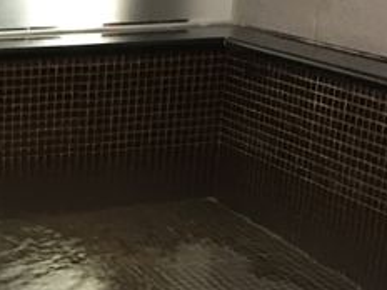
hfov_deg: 18.5
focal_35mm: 100
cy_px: 310
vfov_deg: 14.5
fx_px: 1118
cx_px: -87
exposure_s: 1/4
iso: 64
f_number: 2.2
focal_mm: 4.15
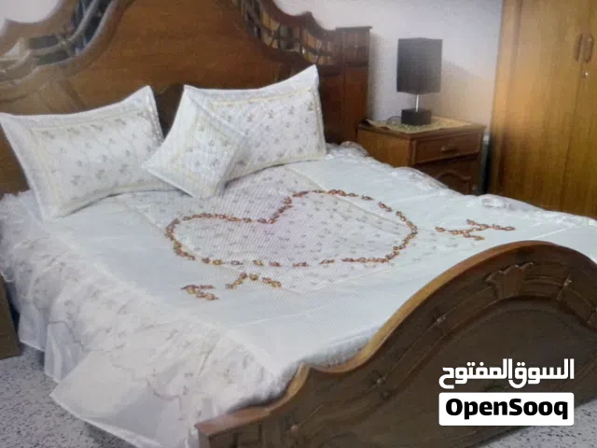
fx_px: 414
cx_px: 298
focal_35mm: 24
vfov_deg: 56.8
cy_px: 224
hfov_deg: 71.6
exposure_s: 1/100
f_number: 1.78
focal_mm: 6.76
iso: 64
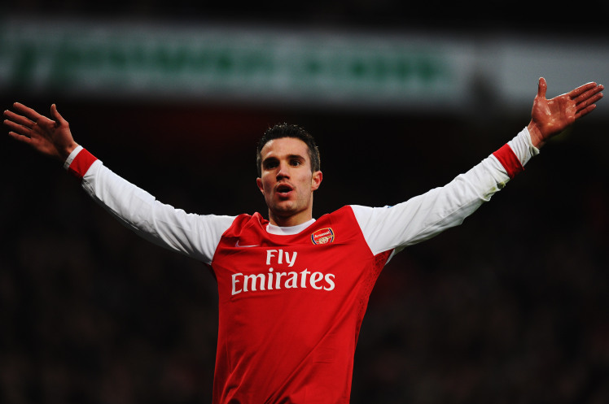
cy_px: 202
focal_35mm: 400
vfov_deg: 3.4
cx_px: 304
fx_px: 6759
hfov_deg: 5.2
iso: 1600
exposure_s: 1/1000
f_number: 2.8
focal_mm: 400
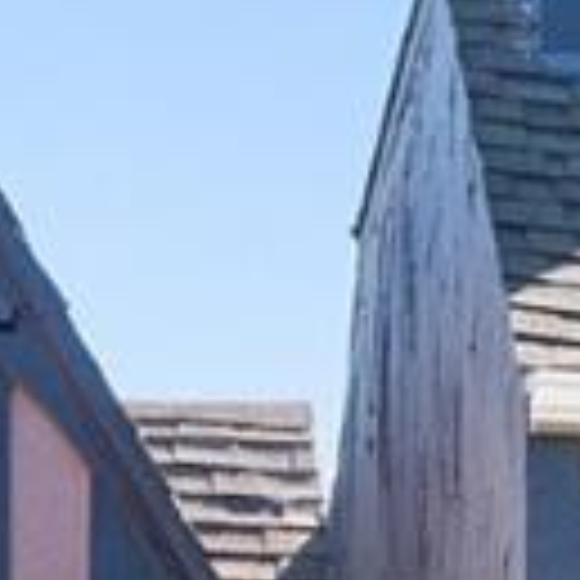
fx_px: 9383
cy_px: 1661
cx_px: 2136
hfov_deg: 3.4
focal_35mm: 495
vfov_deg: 3.5
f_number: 9
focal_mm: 50
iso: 125
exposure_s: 1/100
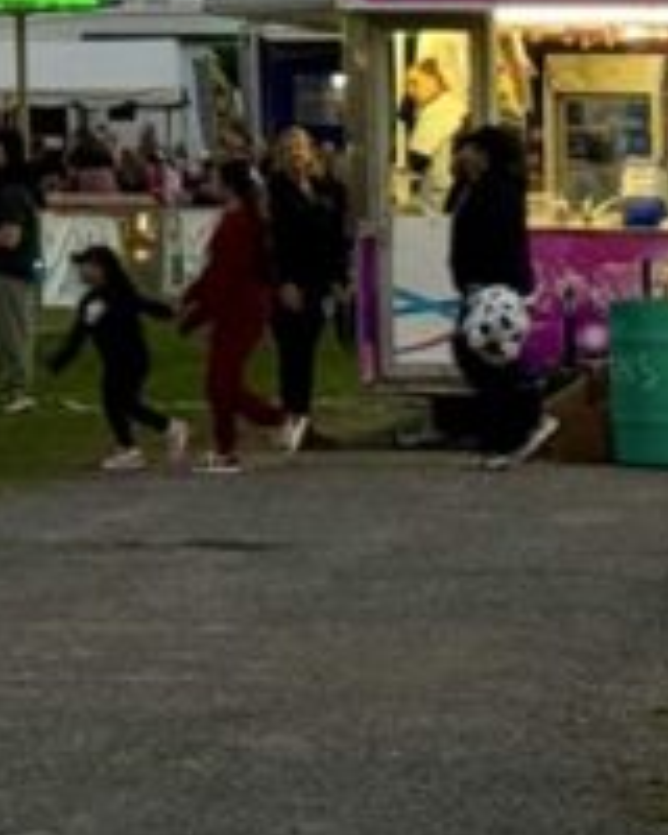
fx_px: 6178
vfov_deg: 7.5
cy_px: -718
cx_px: -553
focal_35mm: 250
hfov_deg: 6.1
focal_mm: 6.76
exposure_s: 1/120
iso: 64
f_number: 1.78
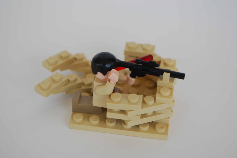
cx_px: 118
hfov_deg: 24.6
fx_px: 544
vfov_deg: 16.6
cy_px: 79
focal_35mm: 82
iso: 200
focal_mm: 55
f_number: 7.1
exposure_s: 1/60
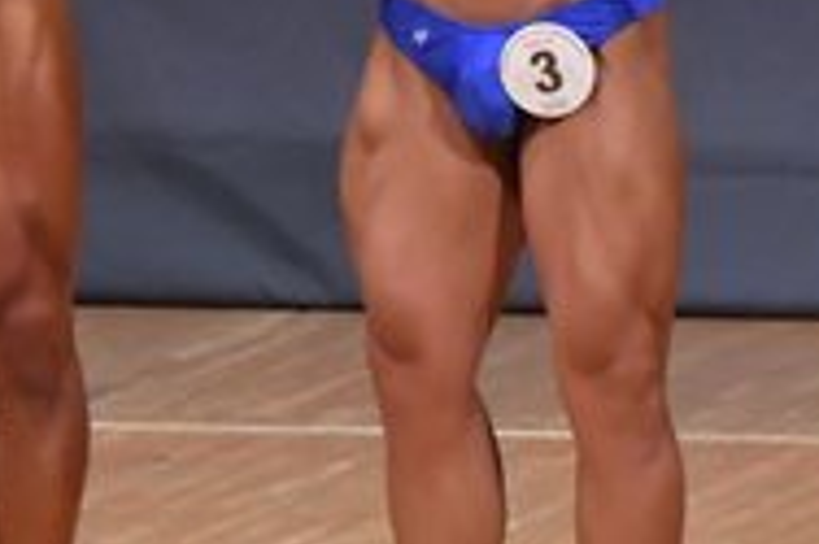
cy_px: -39
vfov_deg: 1.5
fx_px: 21048
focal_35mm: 926
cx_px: 1178
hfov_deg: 2.2
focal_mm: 150
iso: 6400
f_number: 5.6
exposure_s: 1/400
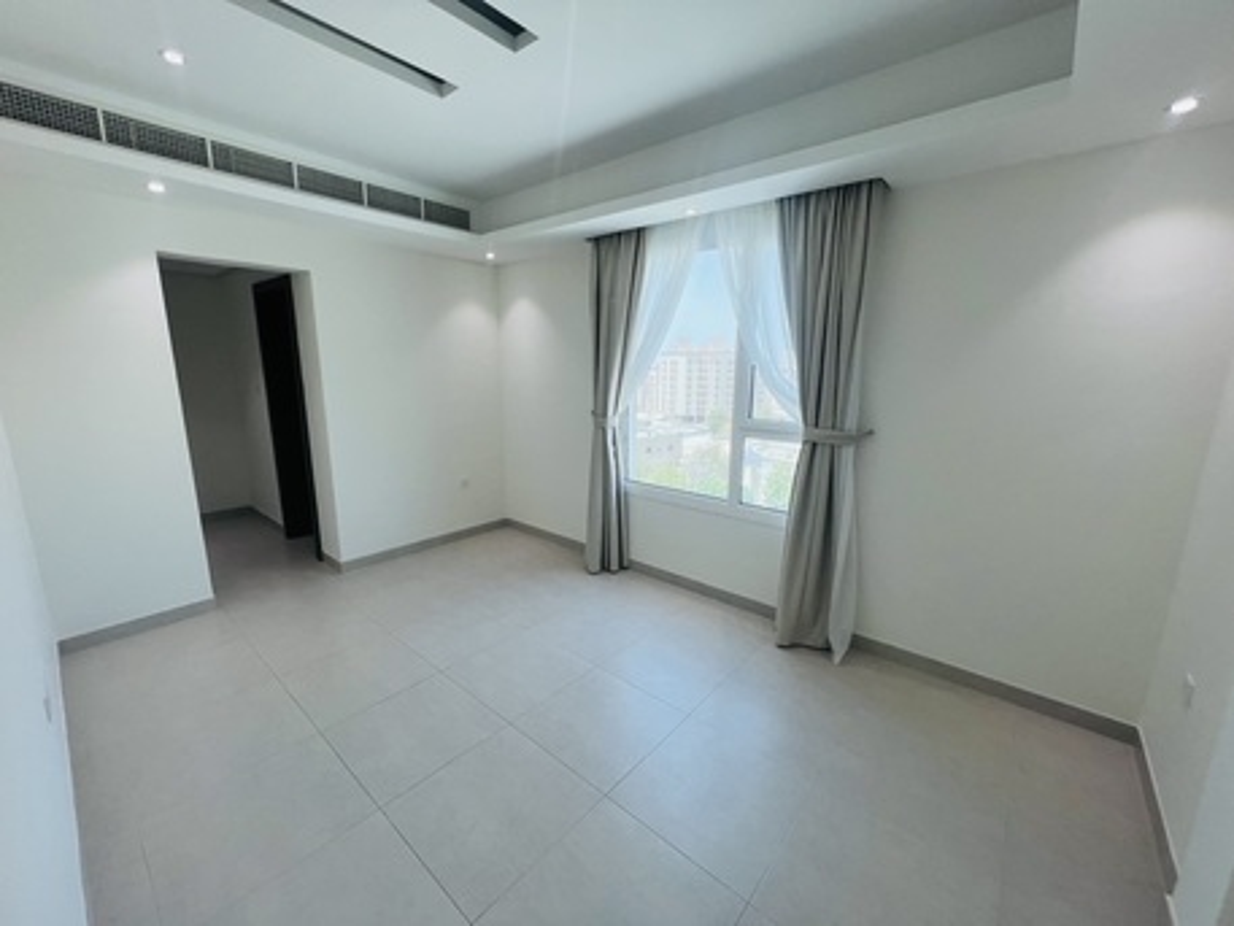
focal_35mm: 13
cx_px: 617
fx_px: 464
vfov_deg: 89.9
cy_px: 463
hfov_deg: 106.2
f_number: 1.8
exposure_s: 1/99
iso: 32
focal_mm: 1.57
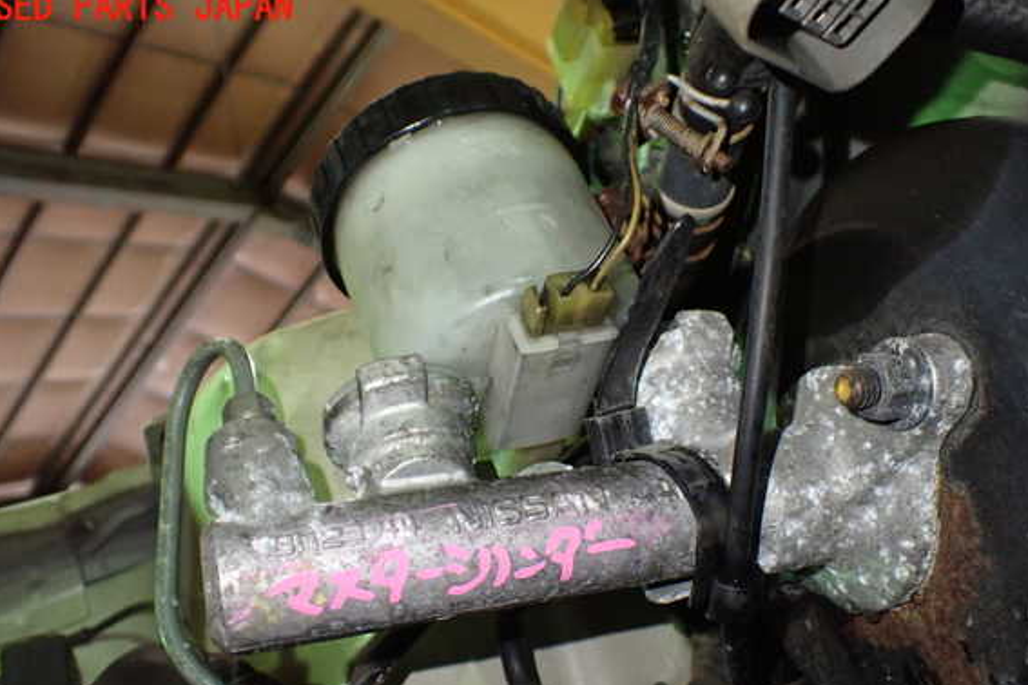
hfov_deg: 57.2
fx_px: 942
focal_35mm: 33
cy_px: 393
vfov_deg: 39.9
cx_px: 508
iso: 800
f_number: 2.3
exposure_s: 1/60
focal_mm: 5.4
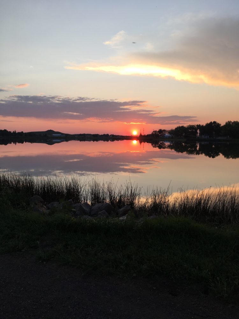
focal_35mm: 29
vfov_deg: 61.7
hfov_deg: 48.2
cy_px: 160
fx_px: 267
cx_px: 120
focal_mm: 4.15
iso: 25
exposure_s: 1/316
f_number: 2.2
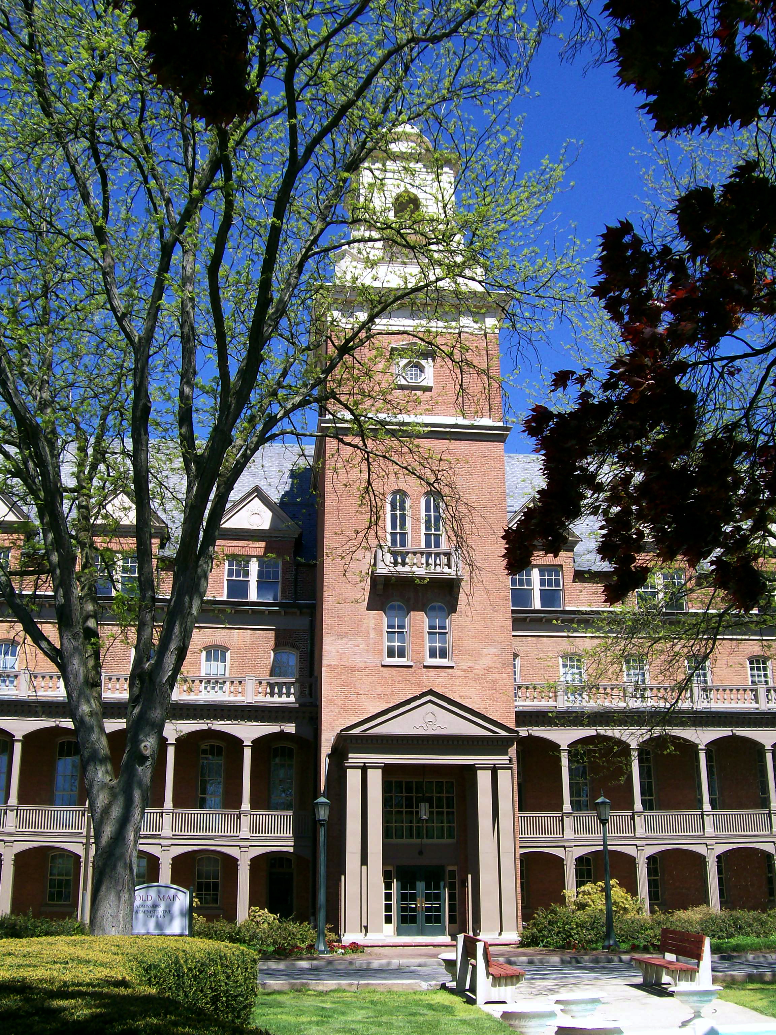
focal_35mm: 36
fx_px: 1076
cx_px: 388
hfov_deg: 39.7
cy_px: 518
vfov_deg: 51.4
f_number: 4.8
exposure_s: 1/357
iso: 80
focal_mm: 6
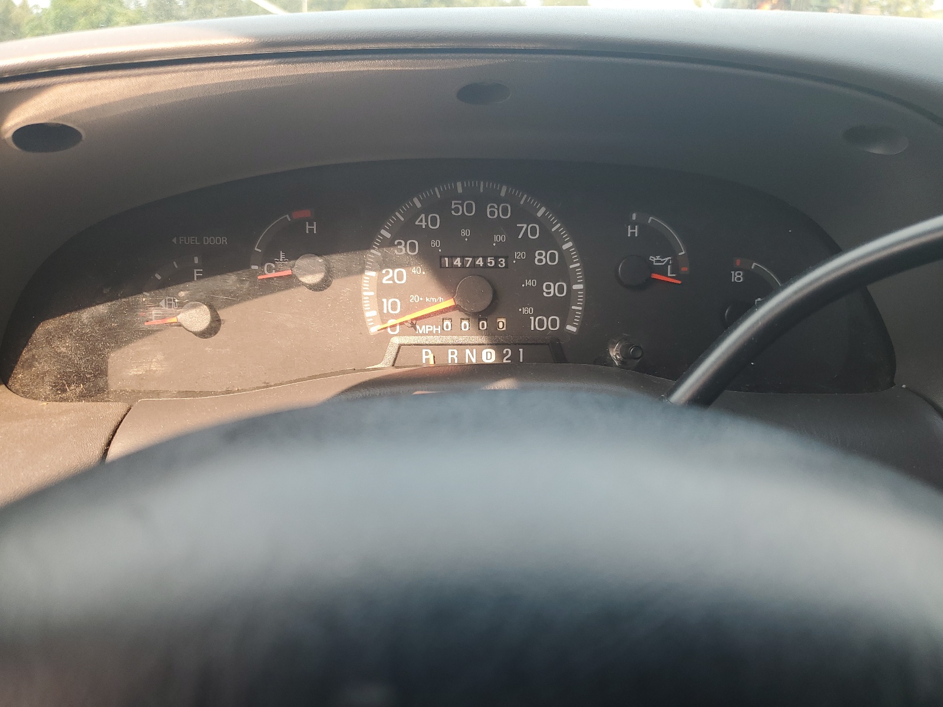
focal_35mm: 26
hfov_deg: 67.3
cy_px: 354
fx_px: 708
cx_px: 472
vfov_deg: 53.1
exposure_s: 1/294
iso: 50
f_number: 1.5
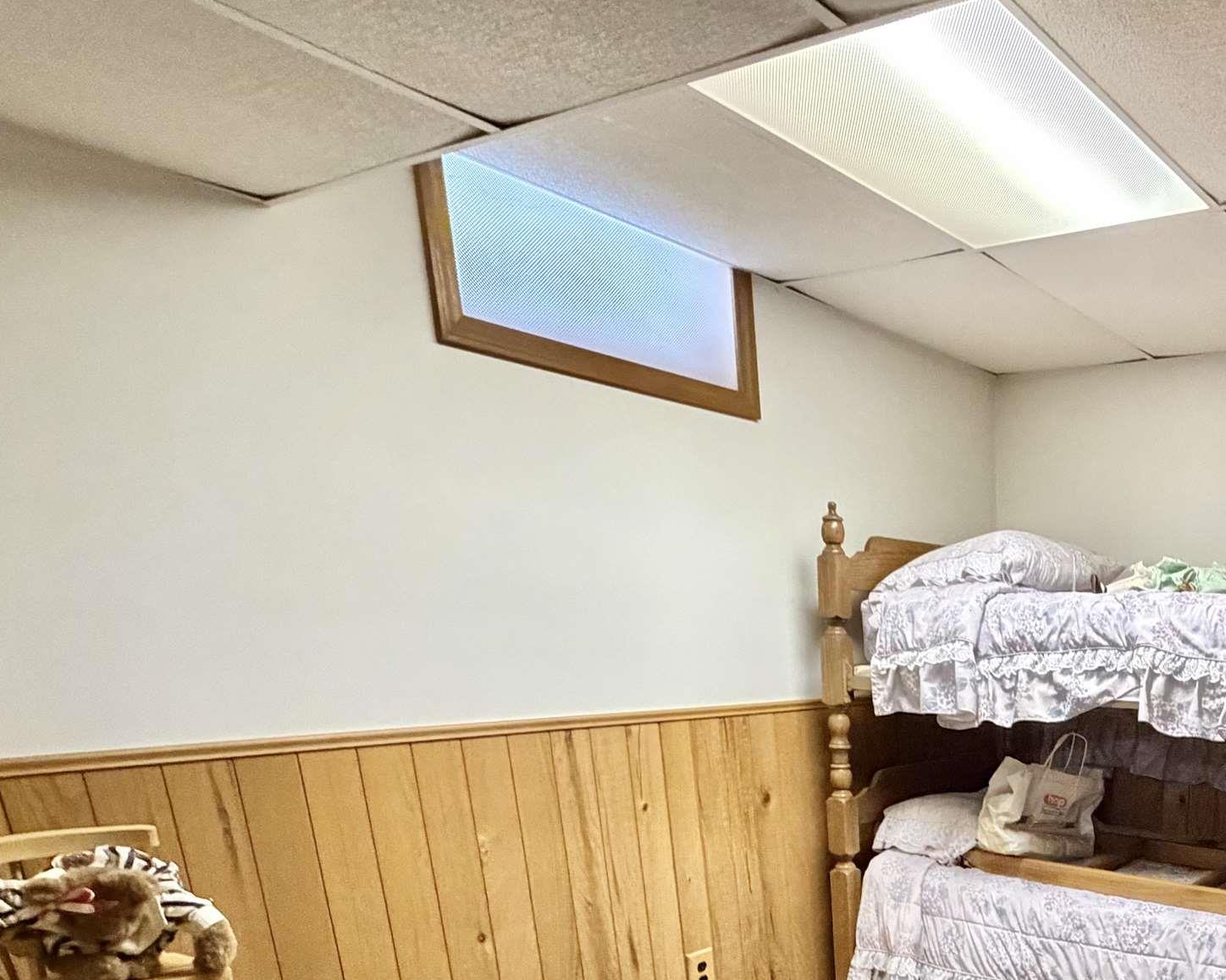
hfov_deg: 53.4
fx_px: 1052
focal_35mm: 29
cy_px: 946
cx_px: 1091
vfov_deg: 43.8
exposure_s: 1/60
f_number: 2.2
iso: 1000
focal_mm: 2.22
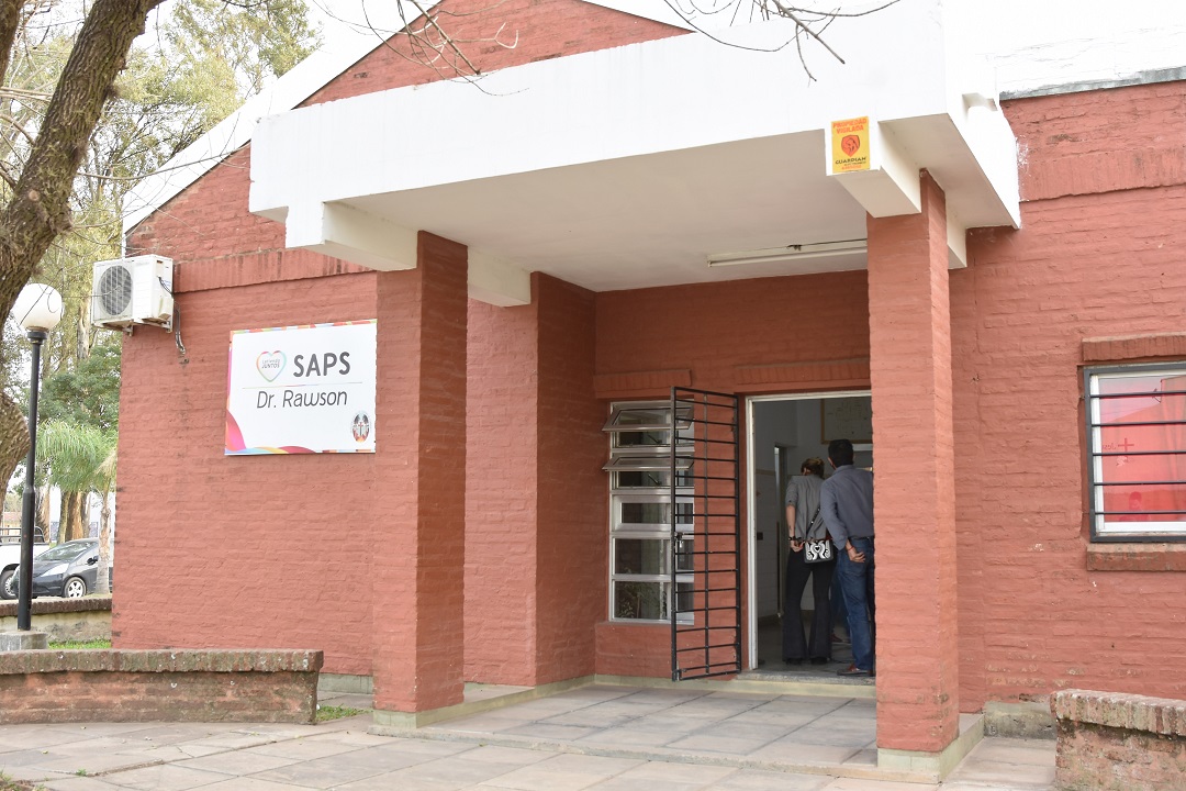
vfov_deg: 36.9
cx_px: 593
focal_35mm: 36
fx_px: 1186
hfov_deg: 53.1
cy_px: 396
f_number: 5.6
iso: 200
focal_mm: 24
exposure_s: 1/25
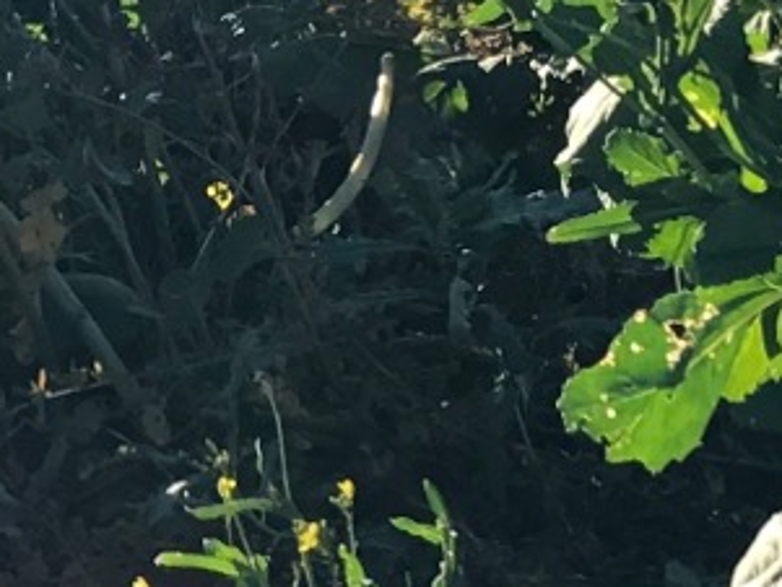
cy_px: 257
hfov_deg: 10.3
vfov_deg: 8.0
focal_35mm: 186
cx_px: -416
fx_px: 4204
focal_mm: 3.99
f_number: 1.8
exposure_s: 1/699
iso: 20
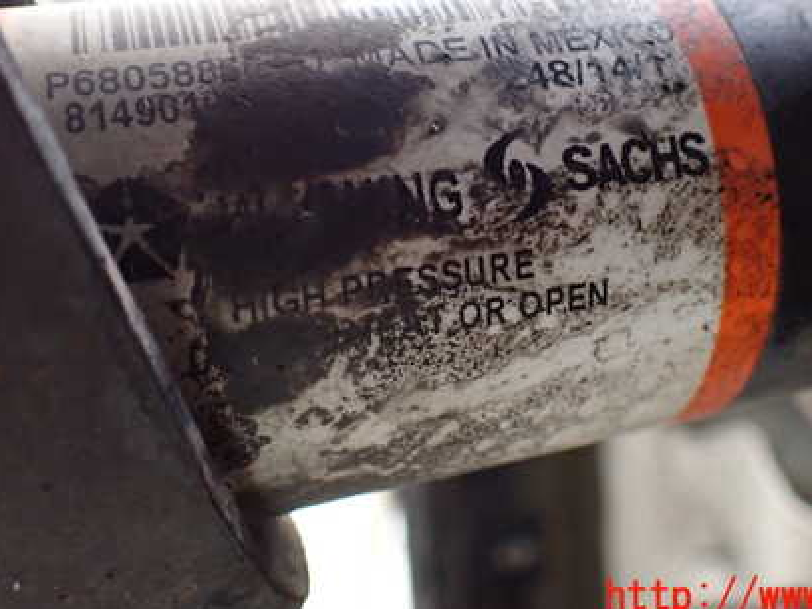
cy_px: 177
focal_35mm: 44
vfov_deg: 32.5
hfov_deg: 42.8
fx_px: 1032
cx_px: 459
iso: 800
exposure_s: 1/80
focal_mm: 5.4
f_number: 2.3
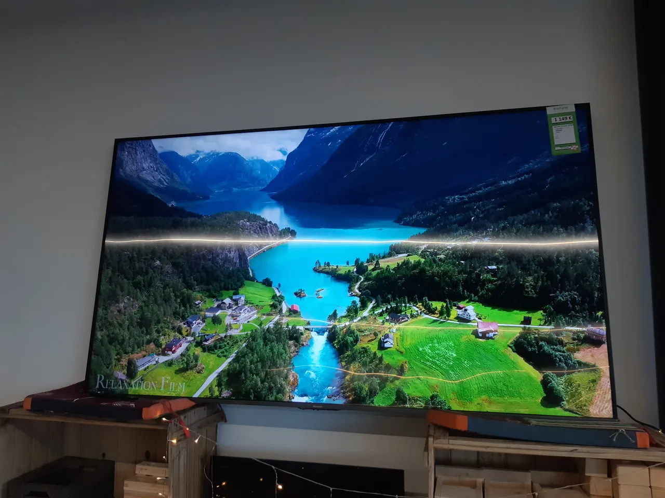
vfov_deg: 53.1
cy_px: 249
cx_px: 332
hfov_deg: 67.3
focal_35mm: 26
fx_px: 499
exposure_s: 1/100
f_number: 1.7
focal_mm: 3.92
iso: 50
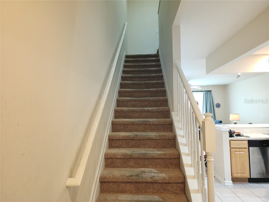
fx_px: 179
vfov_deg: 58.9
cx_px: 134
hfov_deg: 73.9
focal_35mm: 23
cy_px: 101
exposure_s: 1/60
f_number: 1.8
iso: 500
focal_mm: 6.4
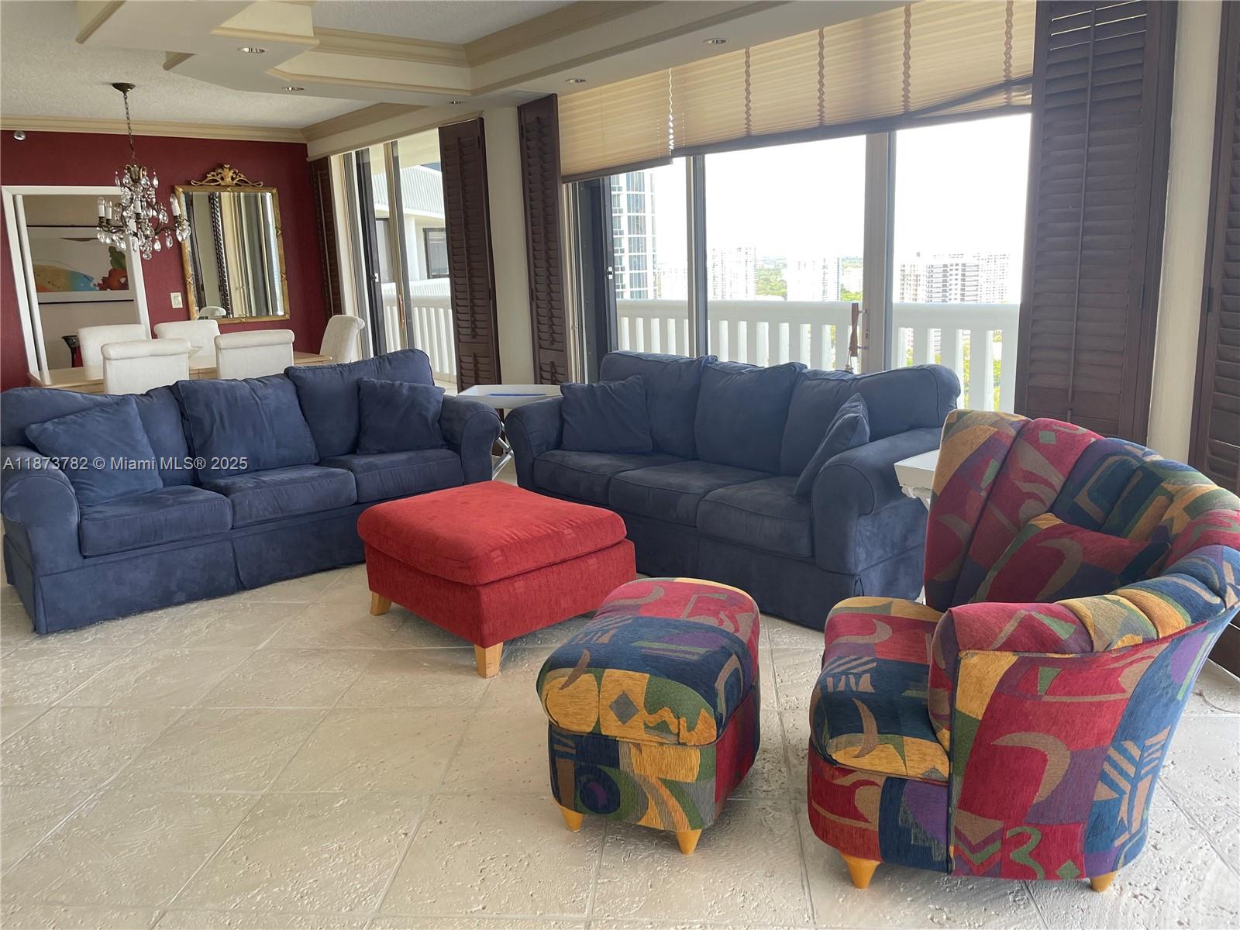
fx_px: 931
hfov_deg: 67.3
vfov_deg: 53.1
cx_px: 620
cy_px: 465
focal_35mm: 26
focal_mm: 4.2
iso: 64
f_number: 1.6
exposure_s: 1/121
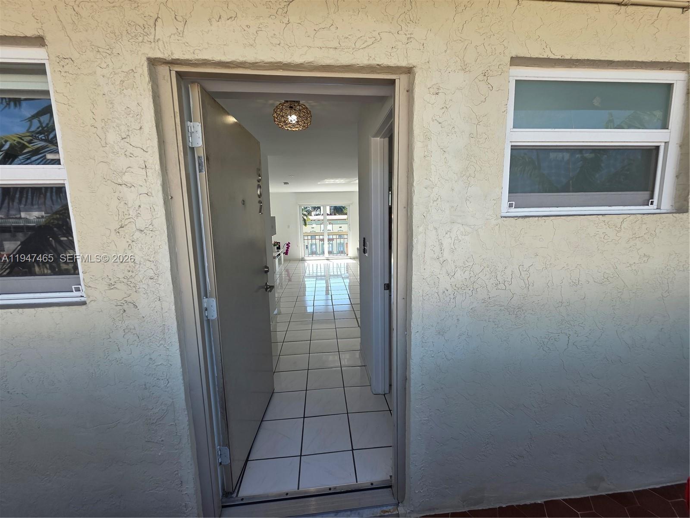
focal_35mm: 13
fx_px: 259
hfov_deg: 106.2
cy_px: 259
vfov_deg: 89.9
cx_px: 345
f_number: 1.9
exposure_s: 1/338
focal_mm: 2.2
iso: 40
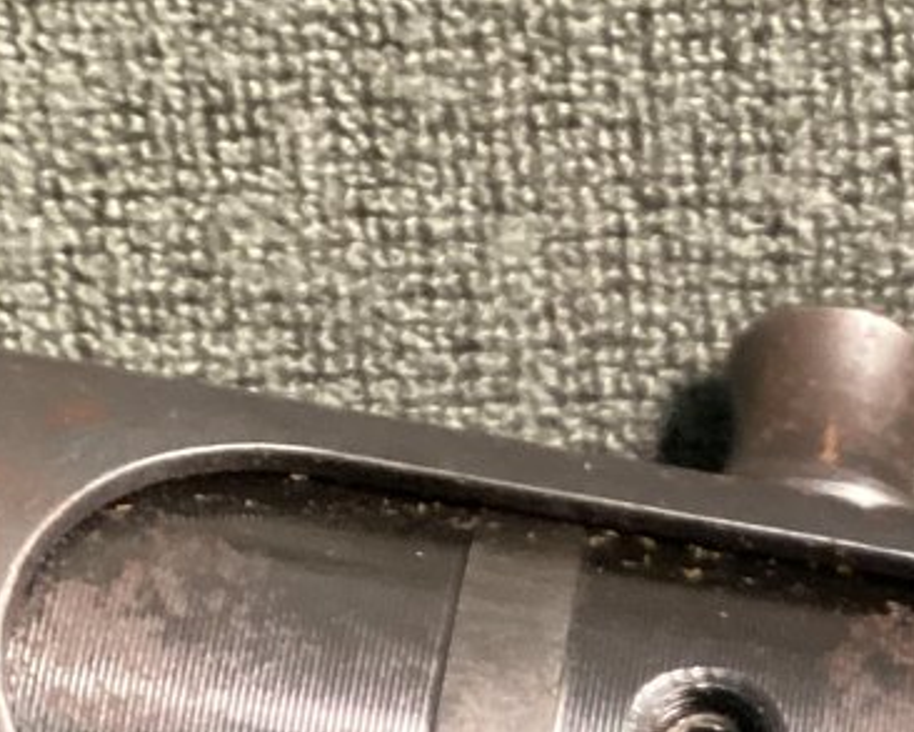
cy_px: 836
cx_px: 1095
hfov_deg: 14.9
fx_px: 3382
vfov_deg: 12.1
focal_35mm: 125
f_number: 2.4
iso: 400
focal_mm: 3.3
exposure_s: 1/40
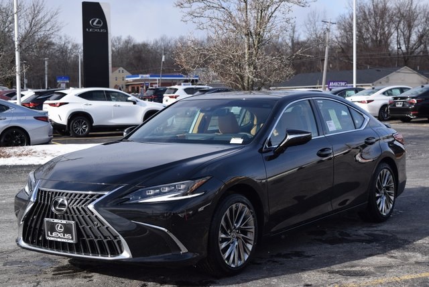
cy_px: 144
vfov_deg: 21.6
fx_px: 751
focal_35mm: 63
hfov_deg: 31.9
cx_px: 214
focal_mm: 42
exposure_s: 1/1250
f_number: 5.6
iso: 400
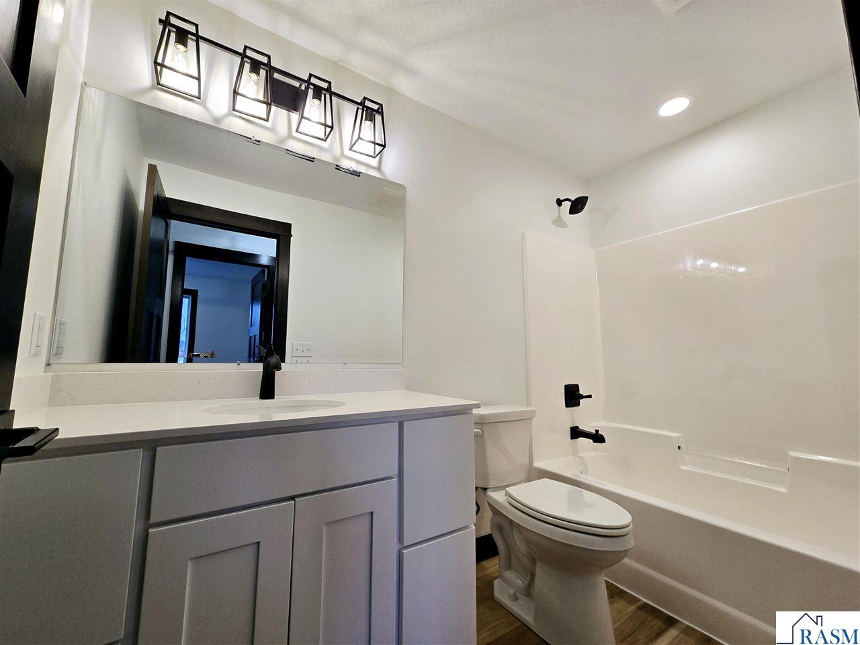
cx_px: 430
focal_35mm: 13
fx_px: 323
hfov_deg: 106.2
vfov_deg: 89.9
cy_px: 322
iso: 80
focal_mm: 2.2
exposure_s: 1/120
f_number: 2.2
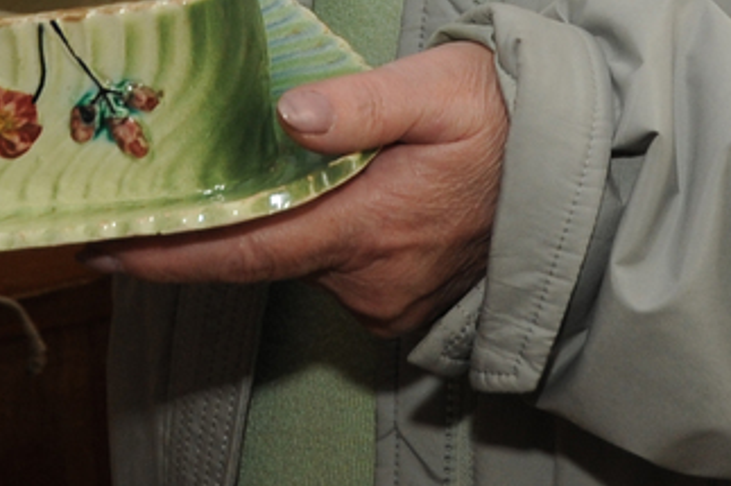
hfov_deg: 10.4
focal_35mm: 198
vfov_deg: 6.6
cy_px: -611
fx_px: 4018
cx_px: 584
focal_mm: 40
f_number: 6.3
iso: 640
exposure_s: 1/60
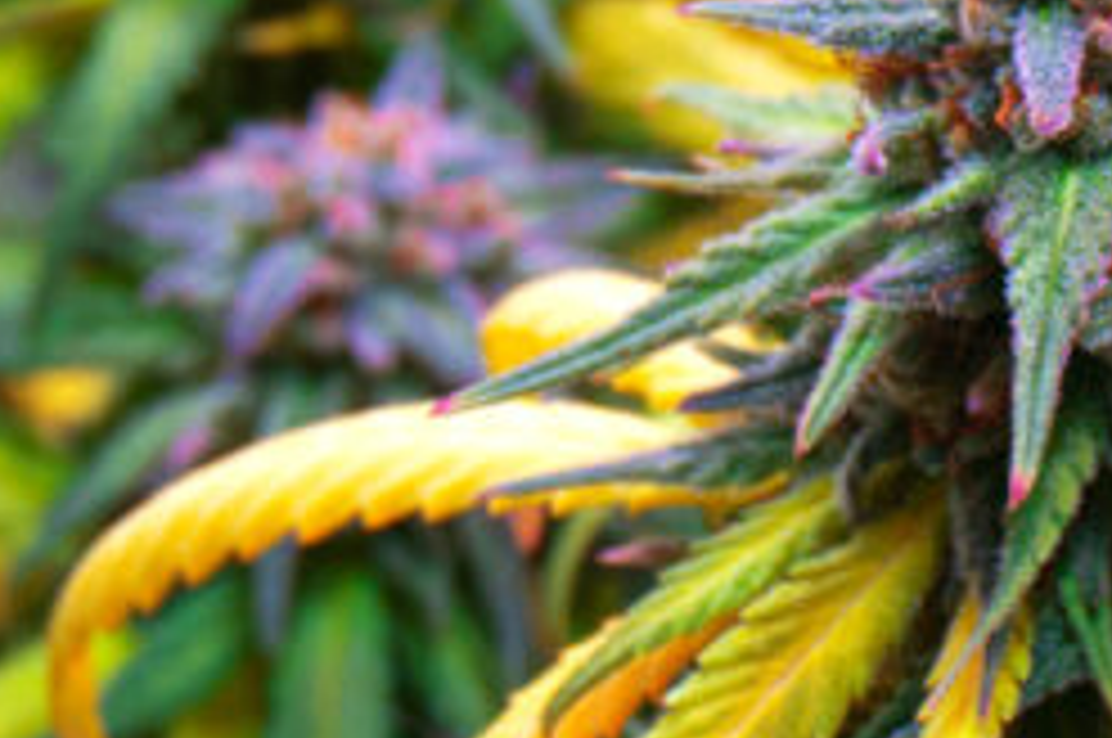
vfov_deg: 5.8
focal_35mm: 236
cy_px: 268
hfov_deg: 8.7
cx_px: 1098
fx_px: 7280
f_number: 10
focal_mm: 38
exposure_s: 1/100
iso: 250
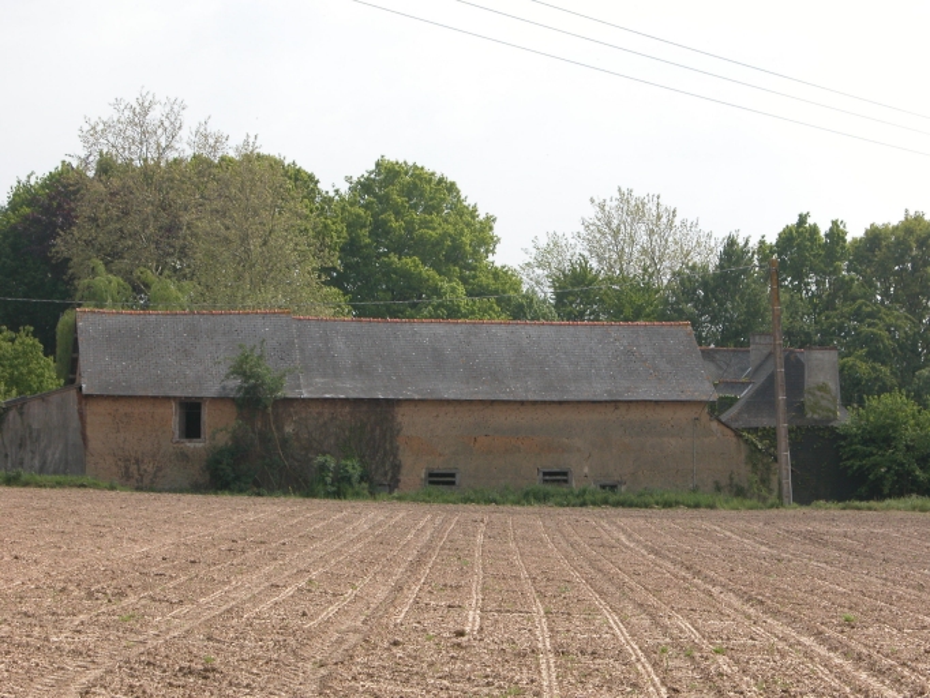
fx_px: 2876
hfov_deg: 18.4
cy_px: 349
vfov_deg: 13.8
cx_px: 465
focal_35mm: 107
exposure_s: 1/356
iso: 100
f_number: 5.8
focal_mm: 27.3
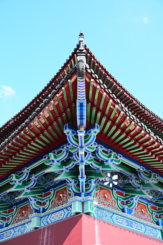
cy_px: 122
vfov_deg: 46.4
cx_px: 82
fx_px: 286
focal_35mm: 42
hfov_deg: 31.8
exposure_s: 1/125
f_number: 5
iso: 100
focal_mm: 42
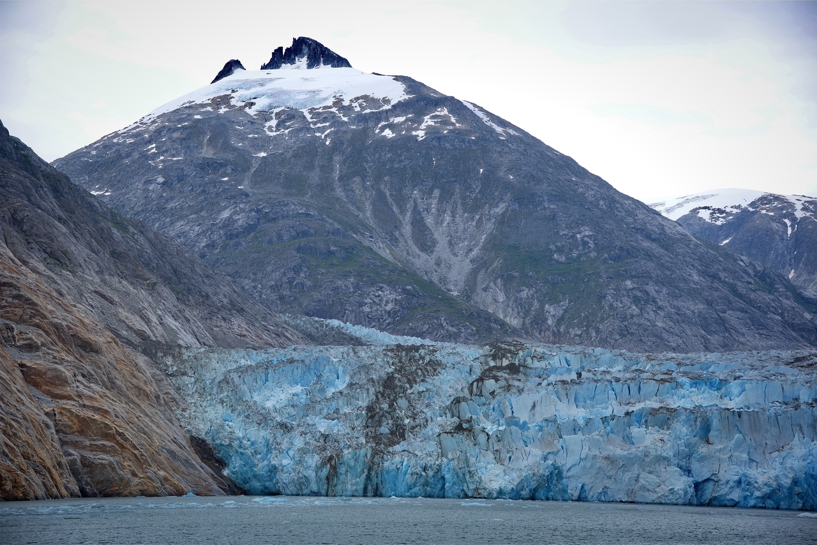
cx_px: 408
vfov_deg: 19.5
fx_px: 1589
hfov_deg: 28.8
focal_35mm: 70
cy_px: 272
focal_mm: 70
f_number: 5.6
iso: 100
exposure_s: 1/160
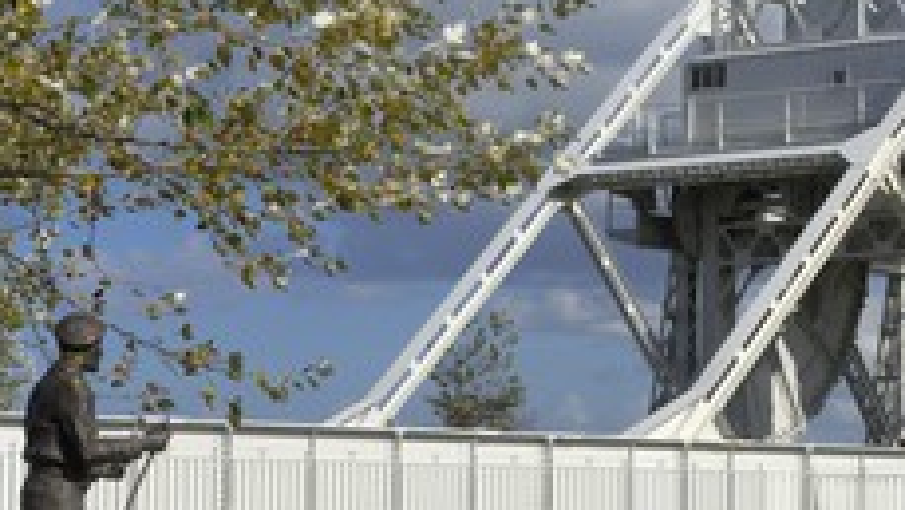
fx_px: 2905
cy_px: 308
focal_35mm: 121
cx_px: 624
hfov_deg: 17.6
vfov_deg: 10.0
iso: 100
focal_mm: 42
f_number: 13
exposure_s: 1/160
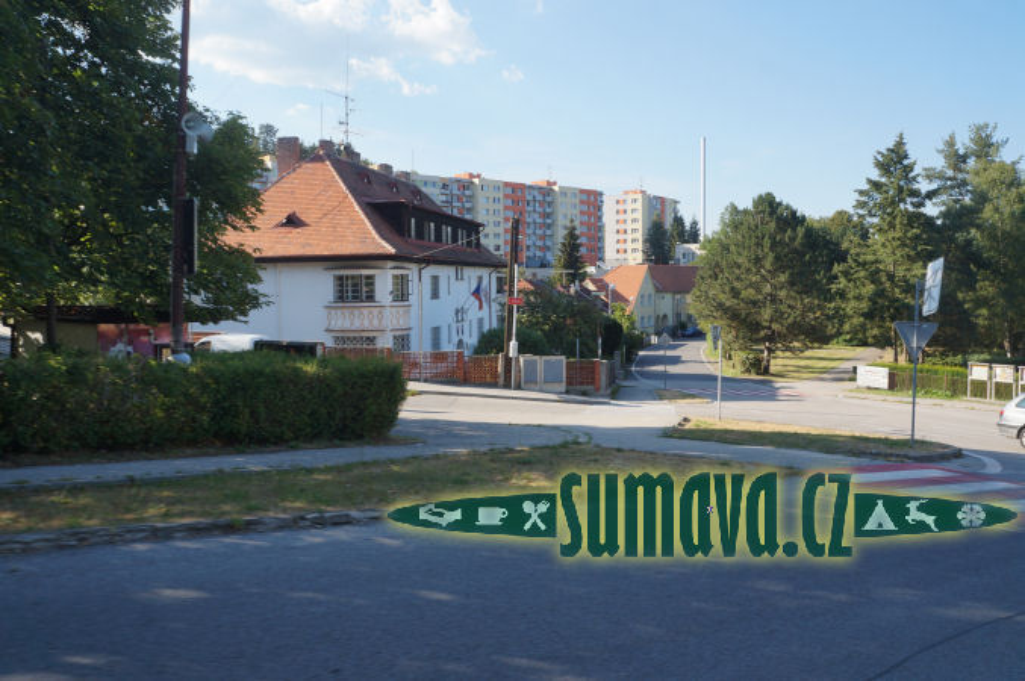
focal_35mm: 30
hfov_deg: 62.0
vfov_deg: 43.5
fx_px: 853
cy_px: 340
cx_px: 512
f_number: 8
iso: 200
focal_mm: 20
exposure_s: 1/250
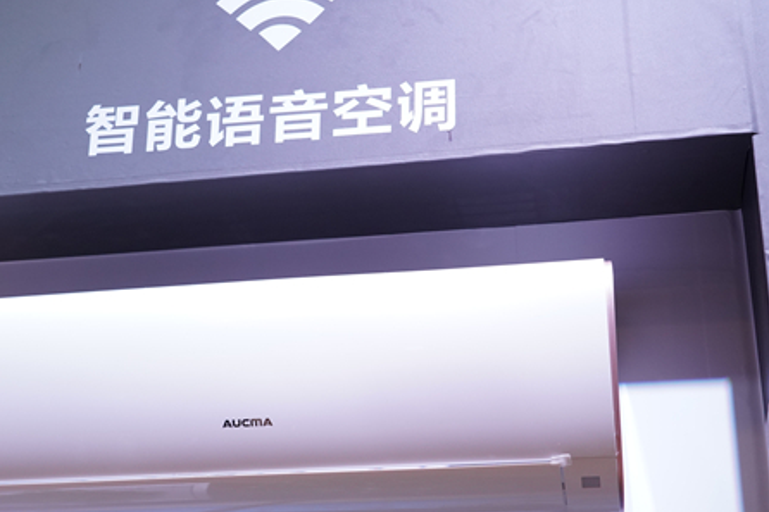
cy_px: 290
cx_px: 266
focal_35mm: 69
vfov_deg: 19.7
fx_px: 1473
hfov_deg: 29.1
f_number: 5
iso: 1600
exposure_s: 1/250
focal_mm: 44
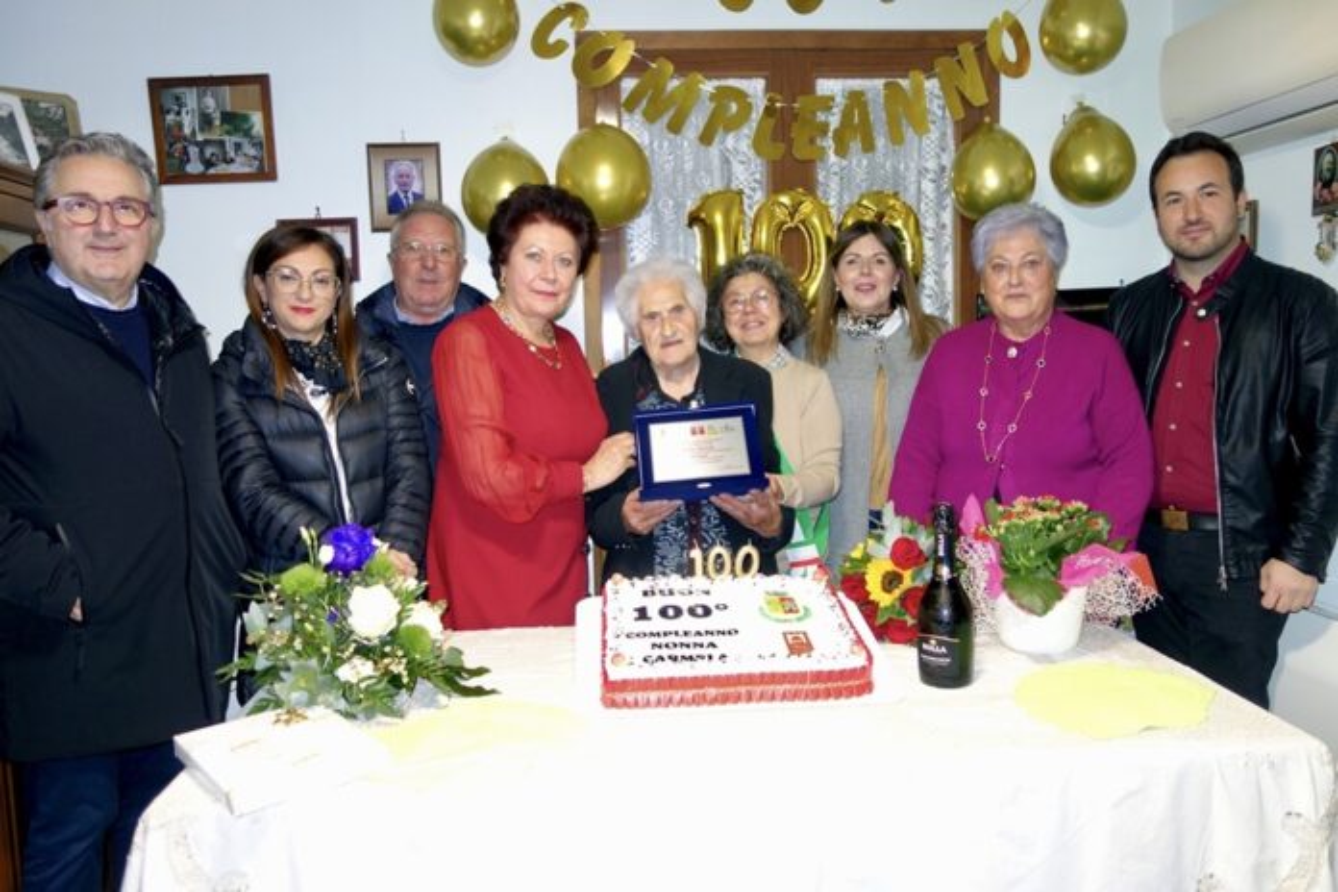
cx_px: 669
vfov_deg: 46.4
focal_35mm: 28
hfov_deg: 65.5
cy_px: 446
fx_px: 1041
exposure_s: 1/30
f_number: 1.8
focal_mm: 10.4
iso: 160
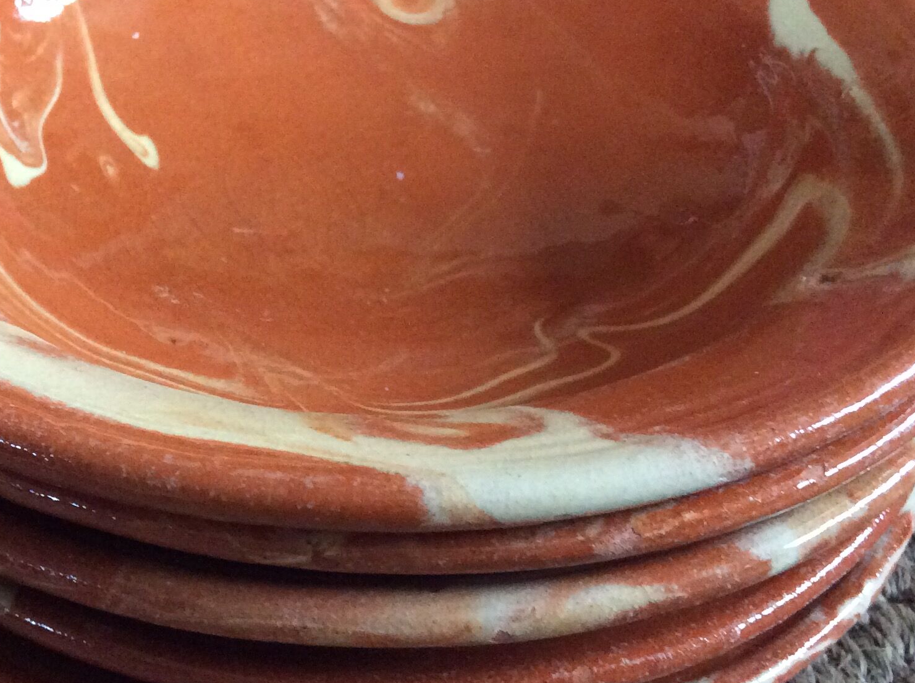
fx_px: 1478
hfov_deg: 34.3
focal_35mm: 56
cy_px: 326
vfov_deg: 26.0
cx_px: 356
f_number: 2.4
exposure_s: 1/25
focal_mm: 3.3
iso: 320
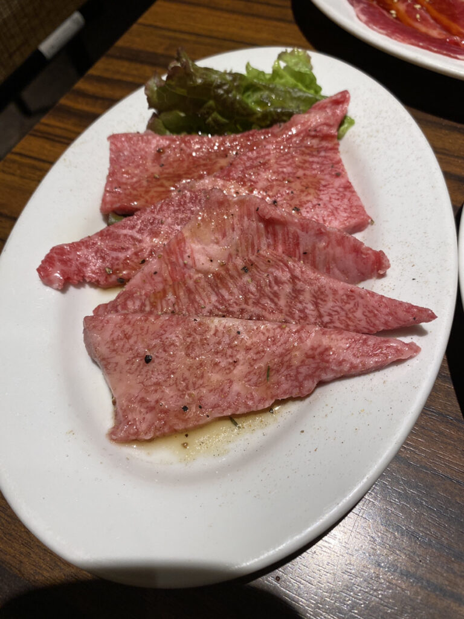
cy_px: 310
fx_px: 465
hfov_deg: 53.1
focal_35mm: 26
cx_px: 232
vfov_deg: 67.3
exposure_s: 1/120
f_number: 1.8
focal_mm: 4.25
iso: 80
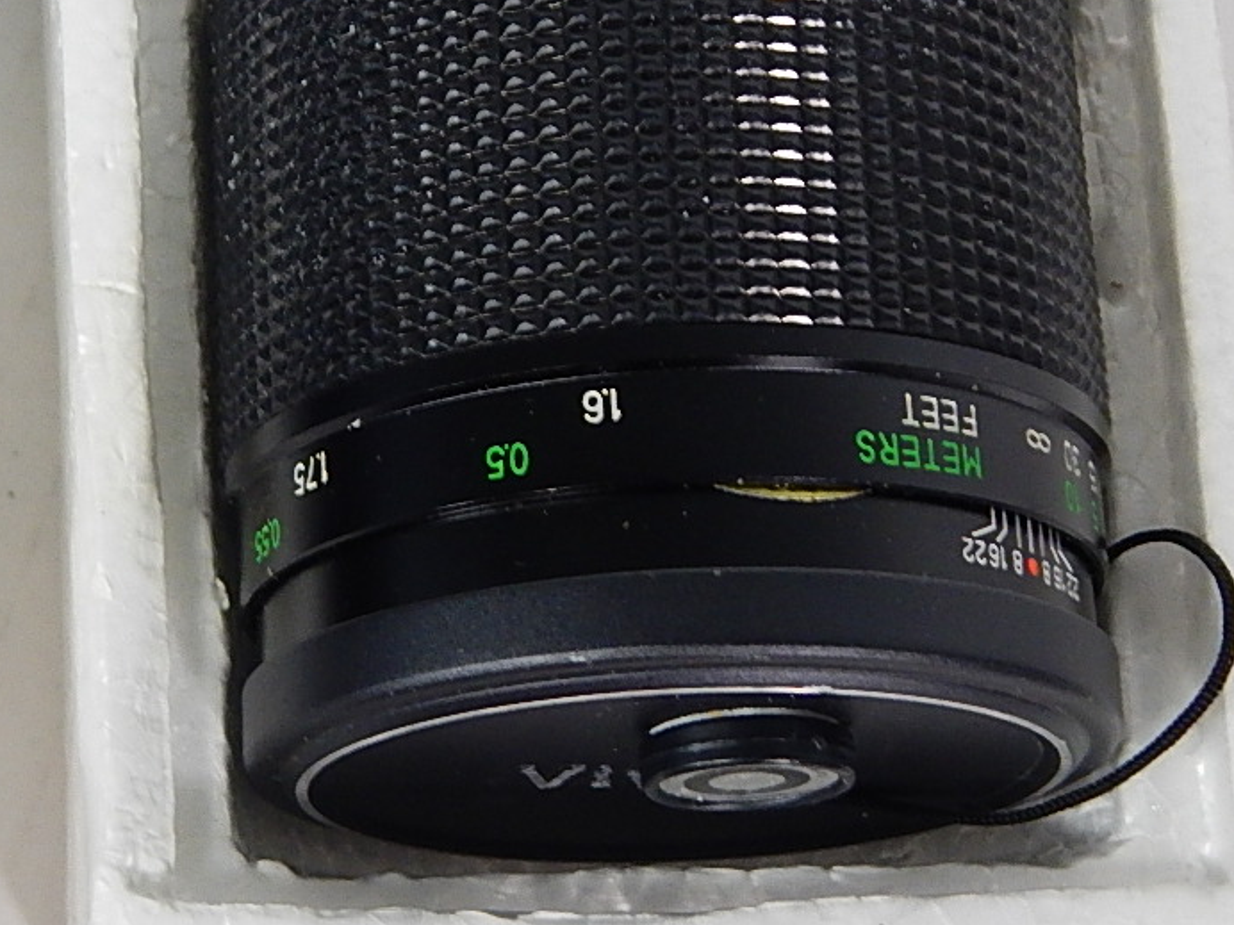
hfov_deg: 17.4
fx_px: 3957
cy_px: 387
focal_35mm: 111
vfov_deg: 13.3
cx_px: 37
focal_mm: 8.6
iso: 280
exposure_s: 1/30
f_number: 3.7
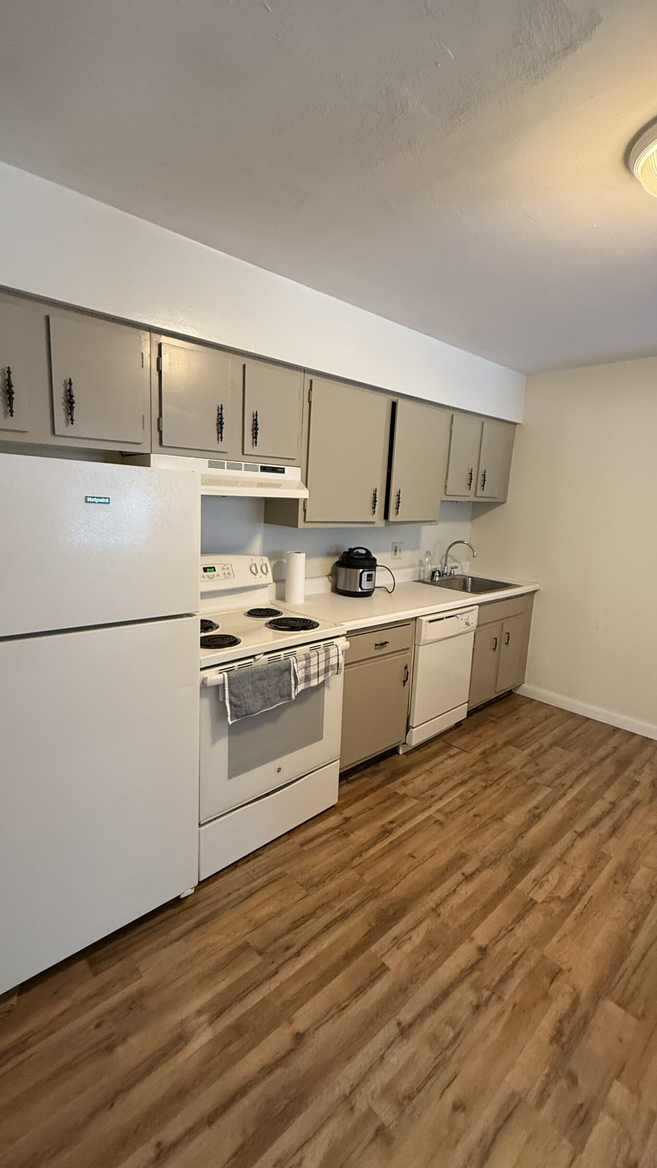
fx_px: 495
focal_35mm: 16
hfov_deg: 67.1
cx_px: 323
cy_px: 580
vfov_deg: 99.4
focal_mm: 2.22
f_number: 2.2
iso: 400
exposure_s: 1/60
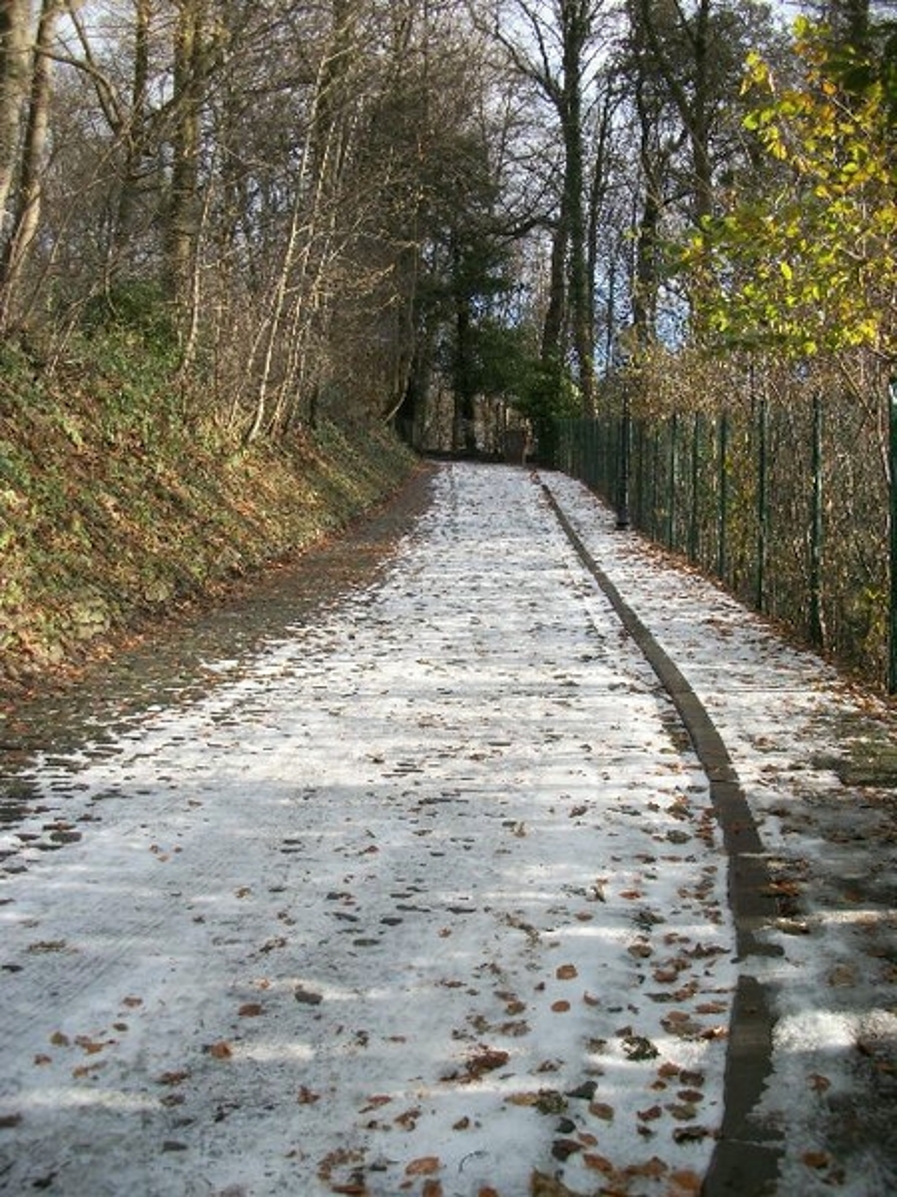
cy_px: 598
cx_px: 448
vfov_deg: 56.8
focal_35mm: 32
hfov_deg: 44.2
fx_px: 1106
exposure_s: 1/320
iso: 80
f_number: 2.9
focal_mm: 5.7
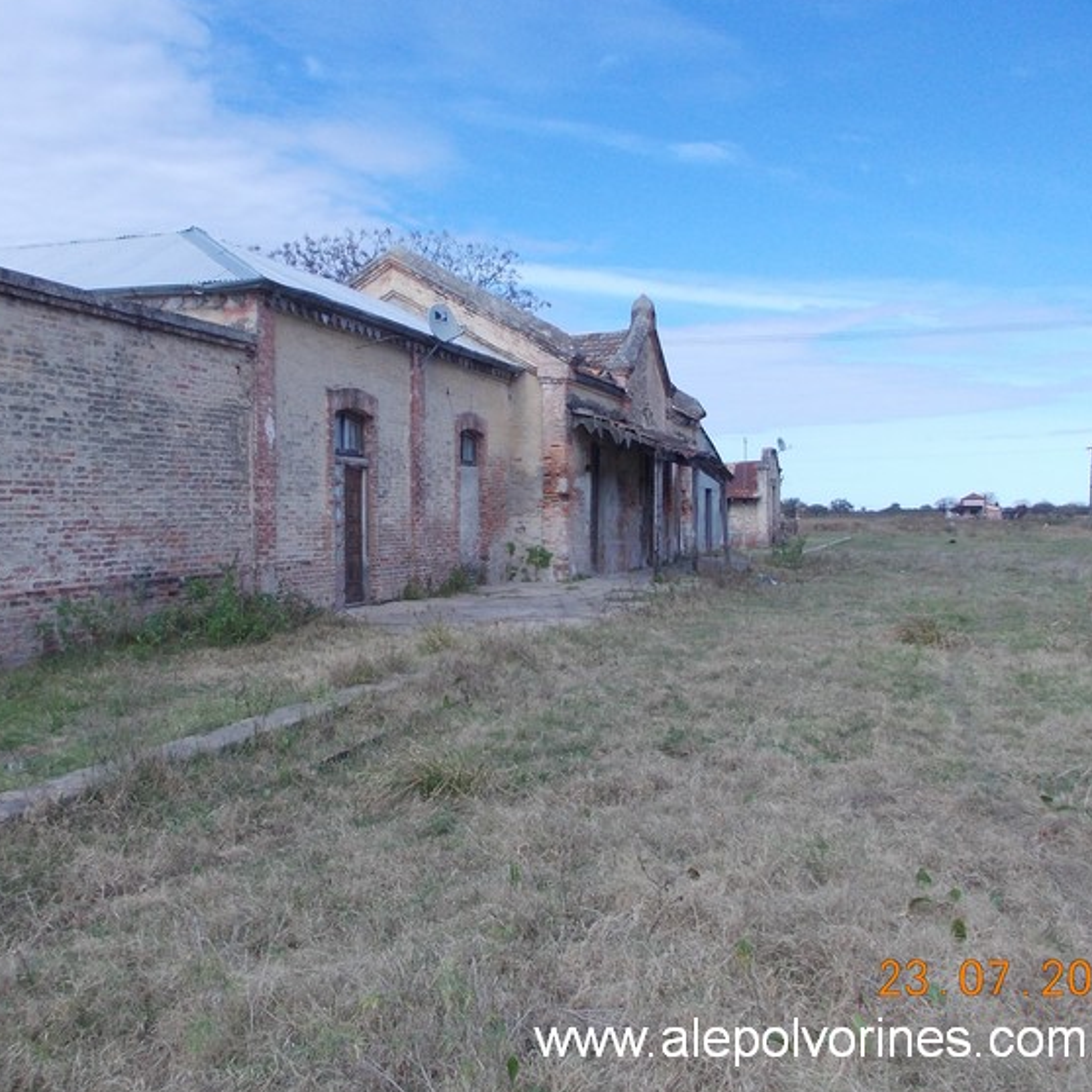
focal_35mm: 34
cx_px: 472
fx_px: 1213
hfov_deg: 48.3
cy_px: 549
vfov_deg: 48.5
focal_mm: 4
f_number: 5.4
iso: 80
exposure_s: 1/250
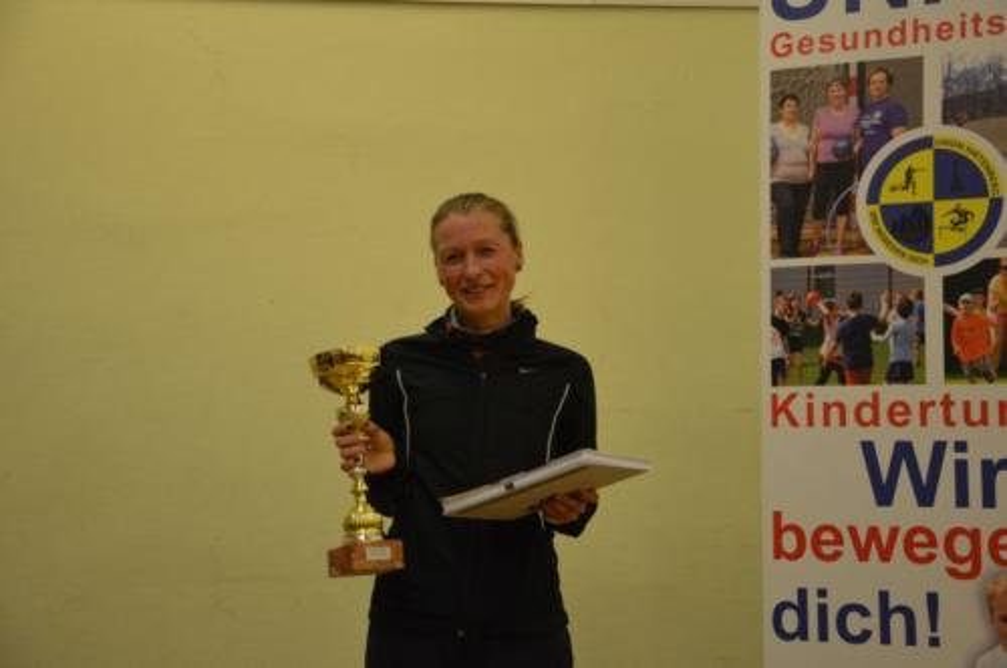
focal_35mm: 68
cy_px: 334
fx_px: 1886
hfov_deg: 29.9
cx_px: 504
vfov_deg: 20.1
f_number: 4.8
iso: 1600
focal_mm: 45
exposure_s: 1/90
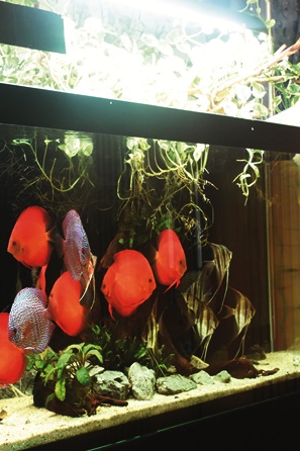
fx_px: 825
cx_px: -76
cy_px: 234
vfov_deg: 30.5
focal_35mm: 66
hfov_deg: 19.2
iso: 1600
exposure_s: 1/40
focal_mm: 23
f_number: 5.6
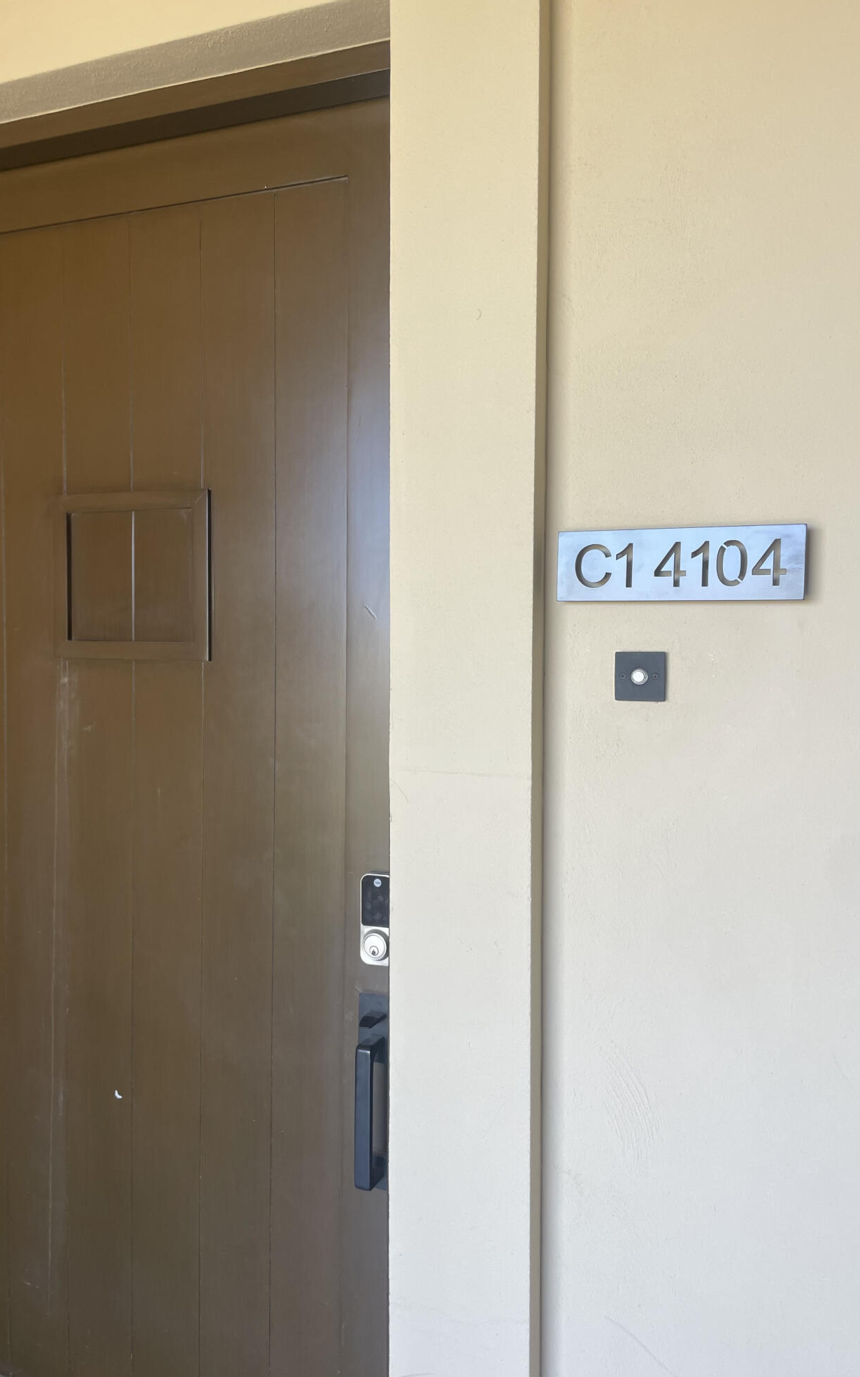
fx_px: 1050
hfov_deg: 44.5
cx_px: 415
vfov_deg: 66.5
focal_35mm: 28
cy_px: 692
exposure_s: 1/121
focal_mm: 4.2
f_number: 1.6
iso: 50
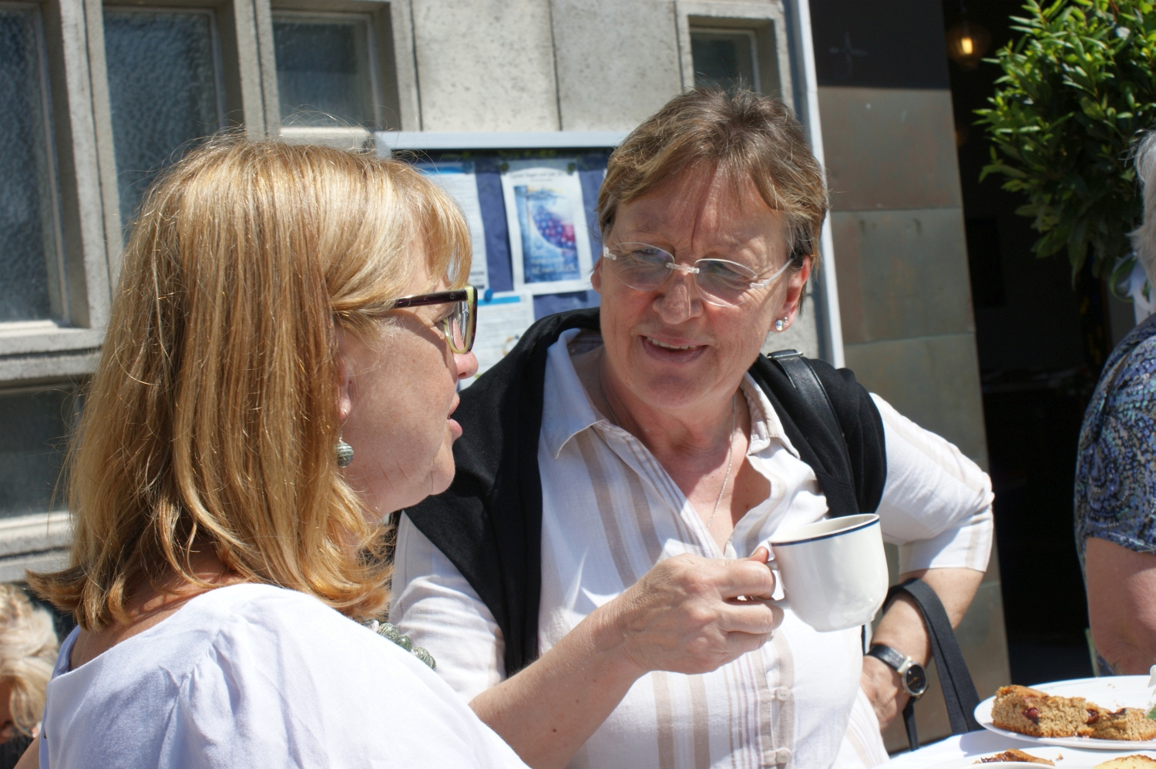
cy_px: 384
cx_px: 578
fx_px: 1685
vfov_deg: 25.7
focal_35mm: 52
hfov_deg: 37.9
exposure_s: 1/160
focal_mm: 35
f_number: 10
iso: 100
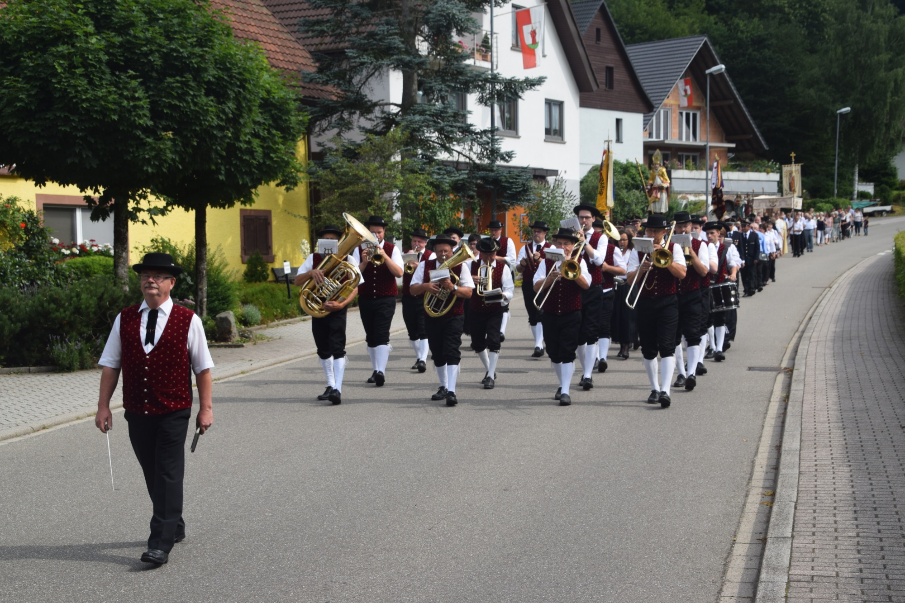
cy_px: 302
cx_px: 452
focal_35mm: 63
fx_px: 1584
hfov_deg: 31.9
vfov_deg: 21.6
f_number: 9
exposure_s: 1/320
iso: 200
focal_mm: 42
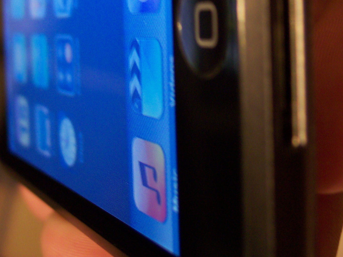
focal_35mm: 72
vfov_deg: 20.0
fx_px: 713
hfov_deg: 27.0
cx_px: 175
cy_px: 19
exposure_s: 1/10
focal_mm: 8
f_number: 2.8
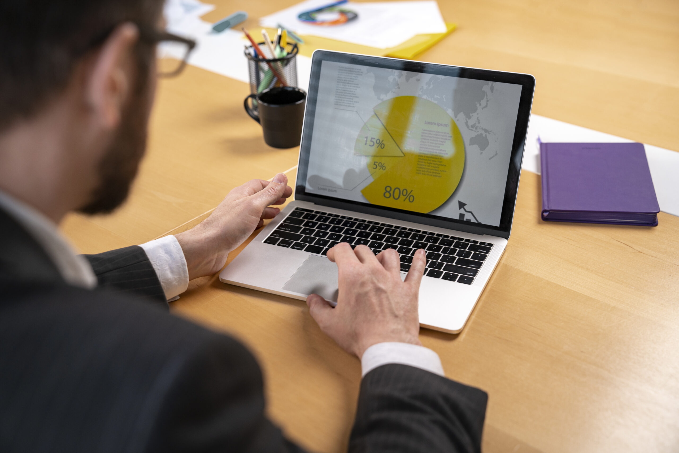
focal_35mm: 52
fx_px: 981
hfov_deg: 38.2
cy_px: 226
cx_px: 340
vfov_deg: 26.0
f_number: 3.2
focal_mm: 52
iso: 200
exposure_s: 1/320
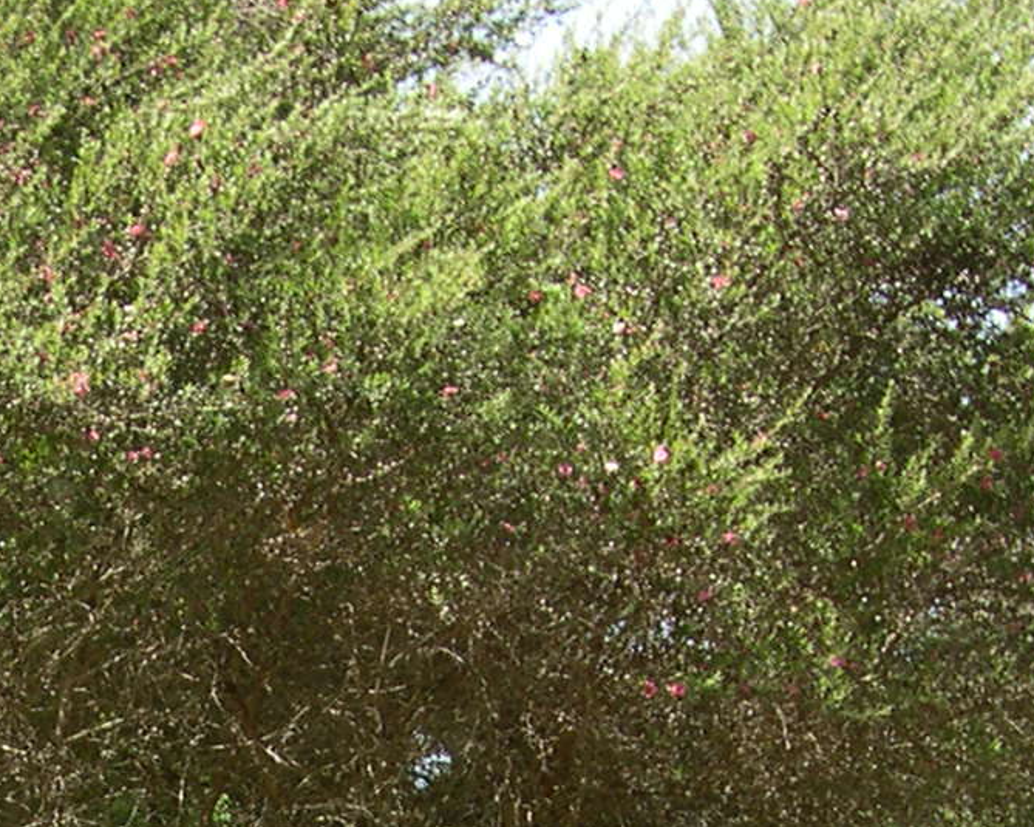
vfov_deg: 11.7
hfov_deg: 14.9
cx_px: -133
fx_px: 3855
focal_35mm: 126
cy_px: 1286
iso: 100
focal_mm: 8
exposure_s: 1/340
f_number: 2.8
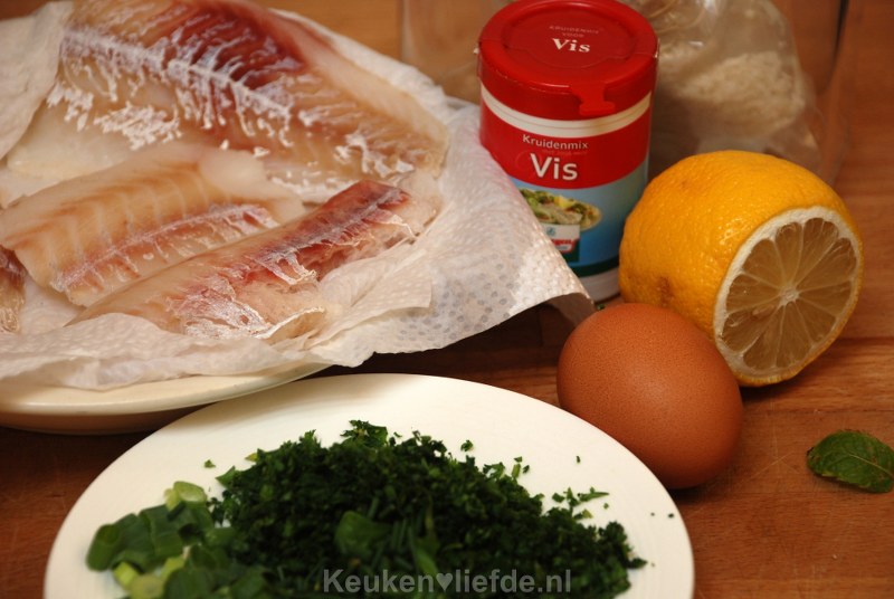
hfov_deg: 16.0
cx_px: 447
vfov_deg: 10.8
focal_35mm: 128
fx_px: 3171
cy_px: 300
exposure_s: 1/160
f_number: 5.6
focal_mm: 85
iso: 200
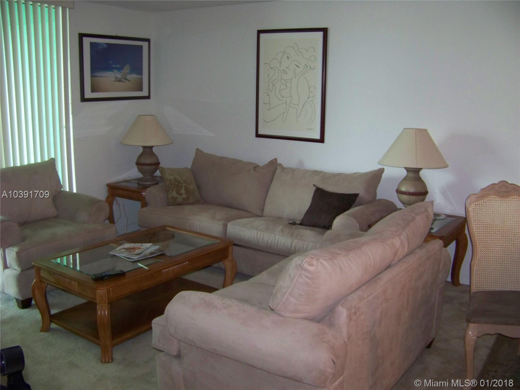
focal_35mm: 36
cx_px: 260
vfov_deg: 39.7
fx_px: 541
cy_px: 195
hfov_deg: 51.4
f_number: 2.8
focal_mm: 5.85
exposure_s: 1/30
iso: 200
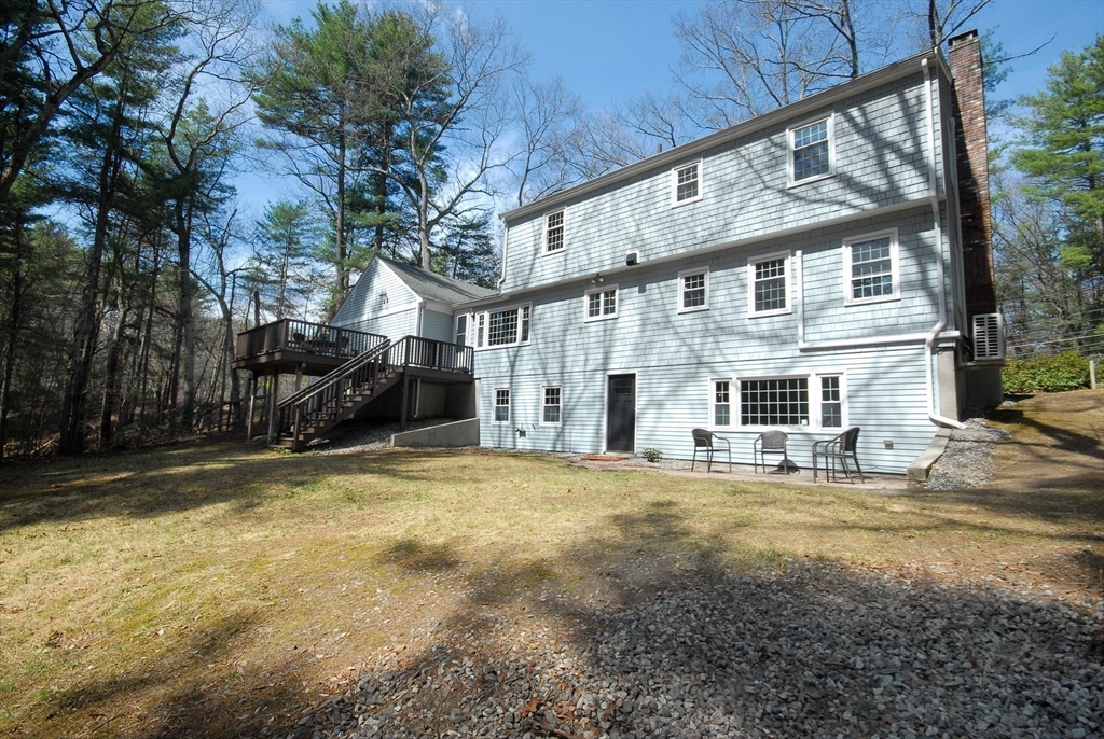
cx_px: 552
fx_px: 507
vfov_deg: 72.2
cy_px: 370
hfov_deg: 94.9
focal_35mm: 16
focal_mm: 11
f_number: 13
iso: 200
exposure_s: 1/80
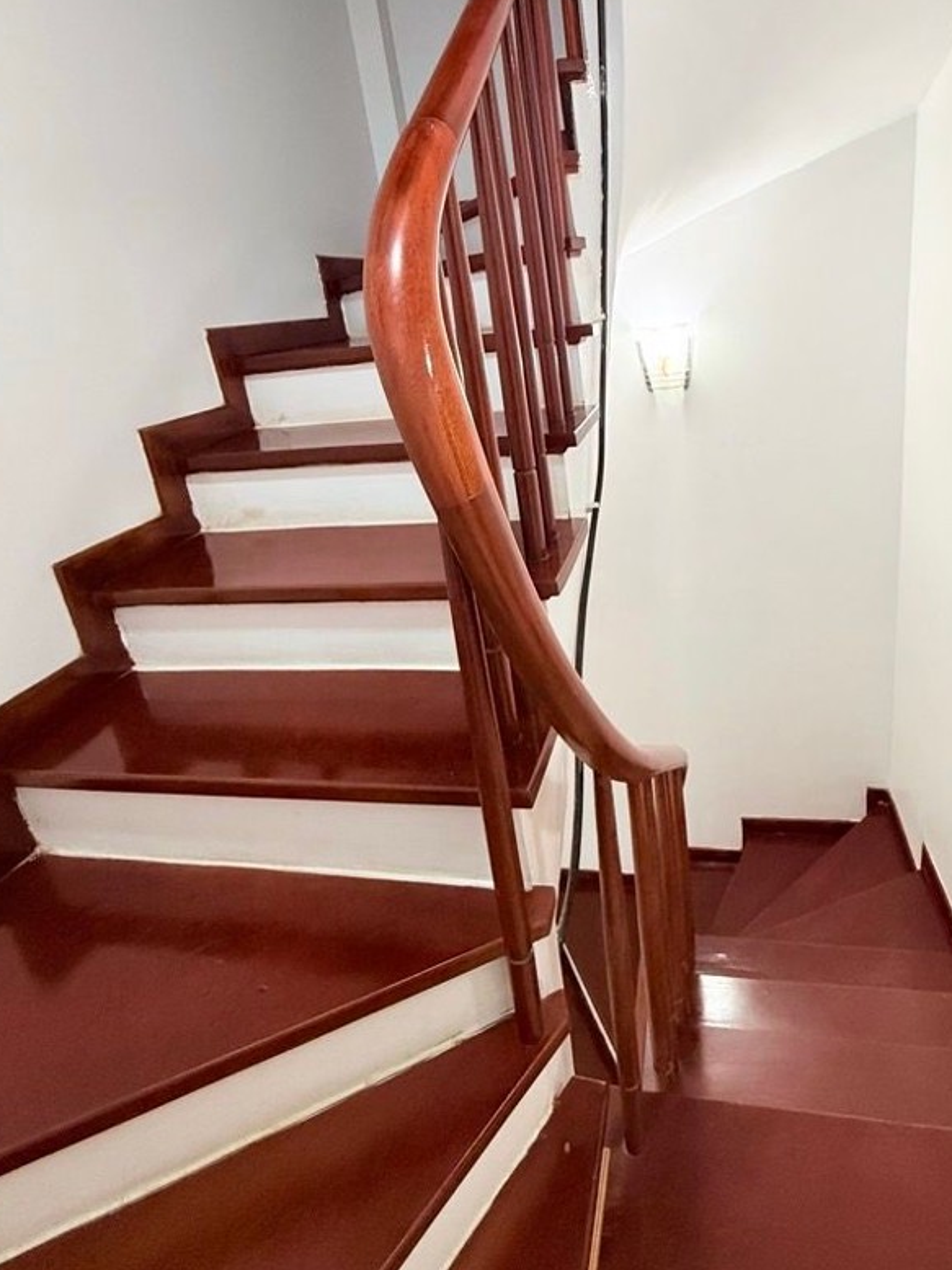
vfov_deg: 86.4
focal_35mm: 18
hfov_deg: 70.5
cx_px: 589
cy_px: 495
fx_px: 660
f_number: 2.2
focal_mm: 2.22
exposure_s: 1/100
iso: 320
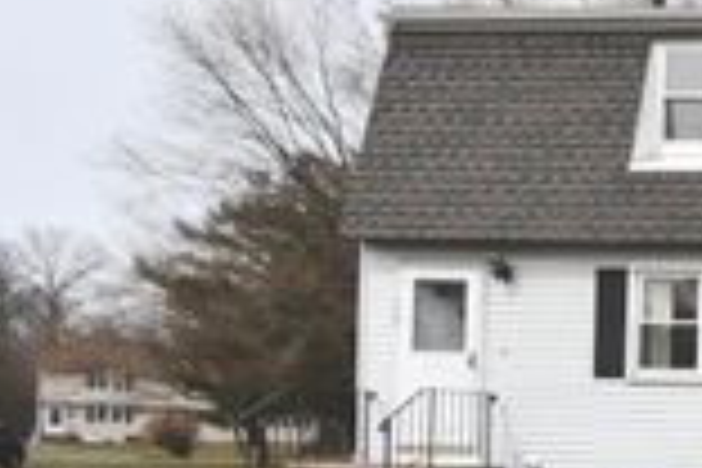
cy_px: 461
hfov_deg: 27.3
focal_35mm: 48
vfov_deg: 26.6
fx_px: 936
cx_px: 1071
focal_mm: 10
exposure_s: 1/250
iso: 100
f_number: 8
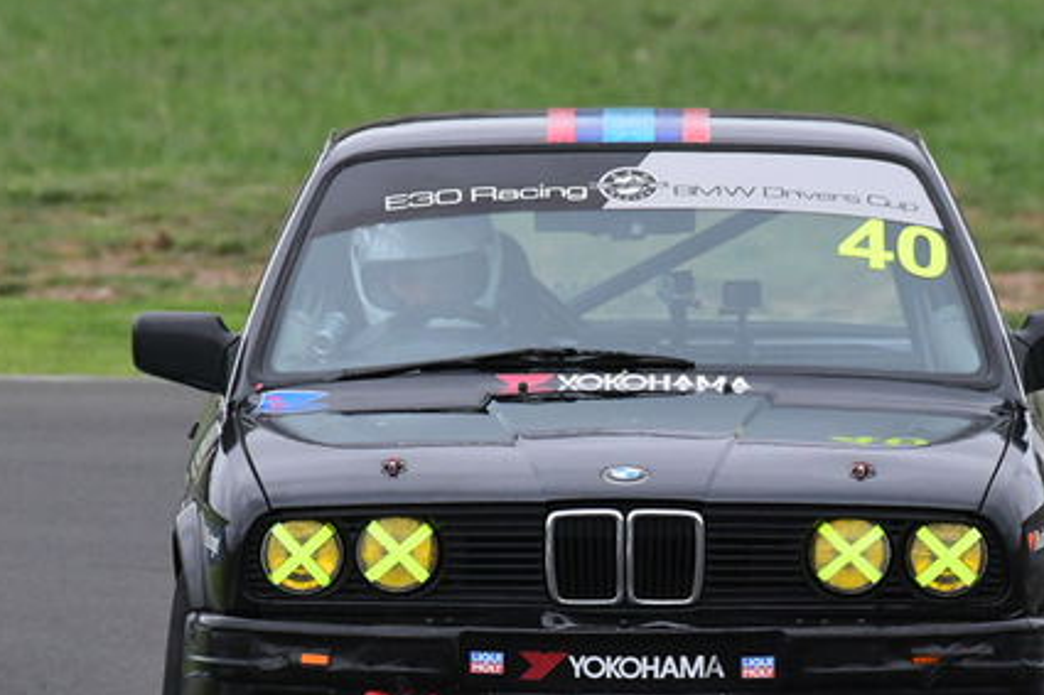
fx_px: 40959
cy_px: 449
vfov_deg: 1.0
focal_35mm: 1413
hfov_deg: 1.5
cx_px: 617
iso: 2000
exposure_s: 1/640
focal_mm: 500
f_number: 9
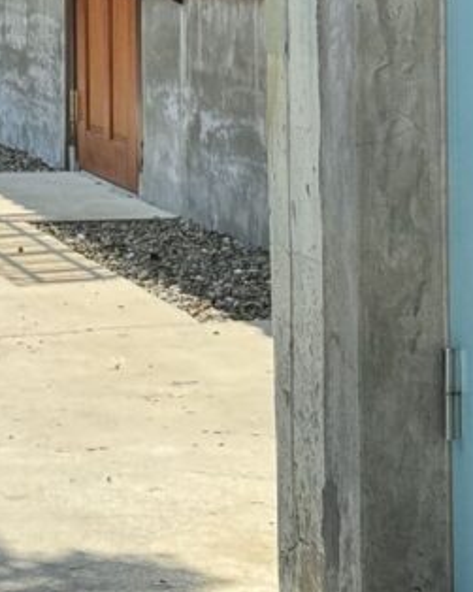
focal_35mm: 153
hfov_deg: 9.6
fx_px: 2679
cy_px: -41
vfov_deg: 12.4
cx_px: -367
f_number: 1.78
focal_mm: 6.76
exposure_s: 1/1524
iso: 64
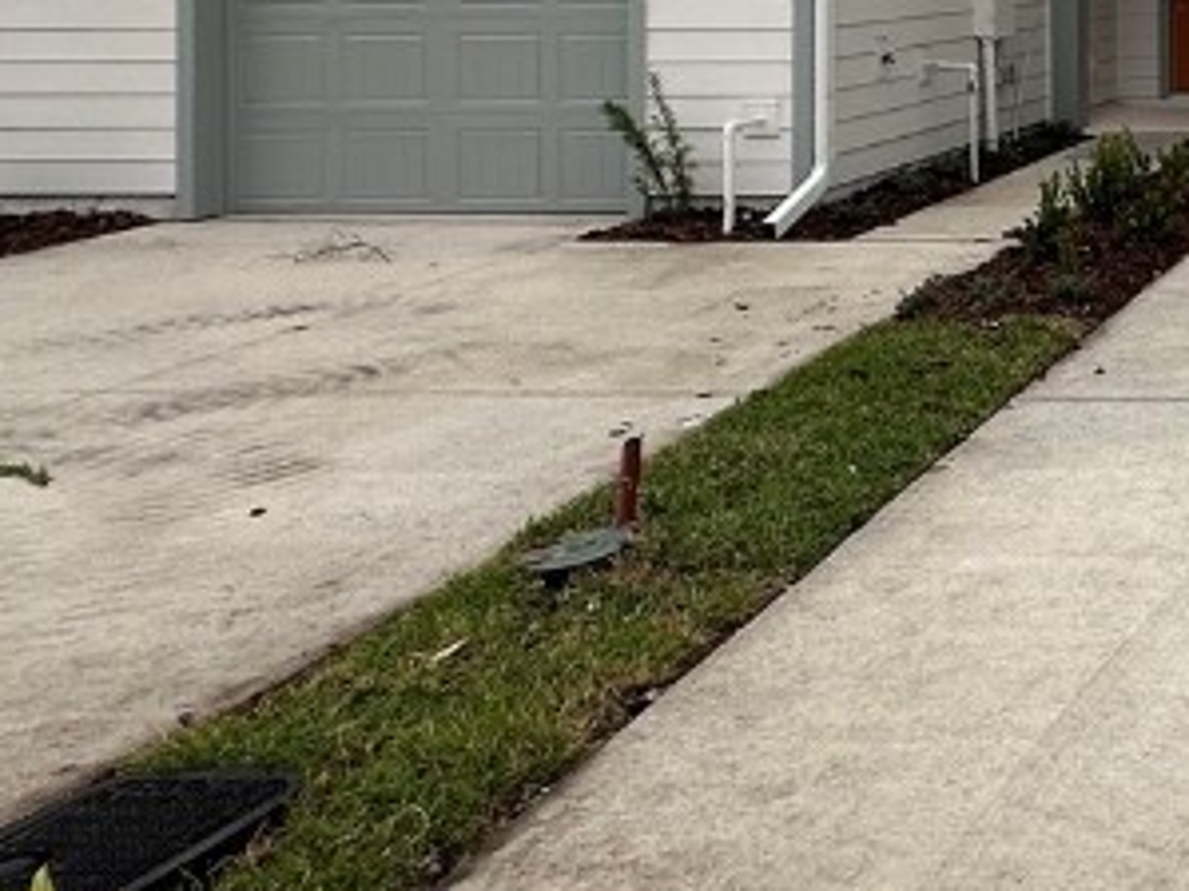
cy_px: -68
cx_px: 1607
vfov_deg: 27.8
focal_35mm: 48
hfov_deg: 30.1
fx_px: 1648
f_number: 2.2
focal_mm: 2.22
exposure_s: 1/251
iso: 40
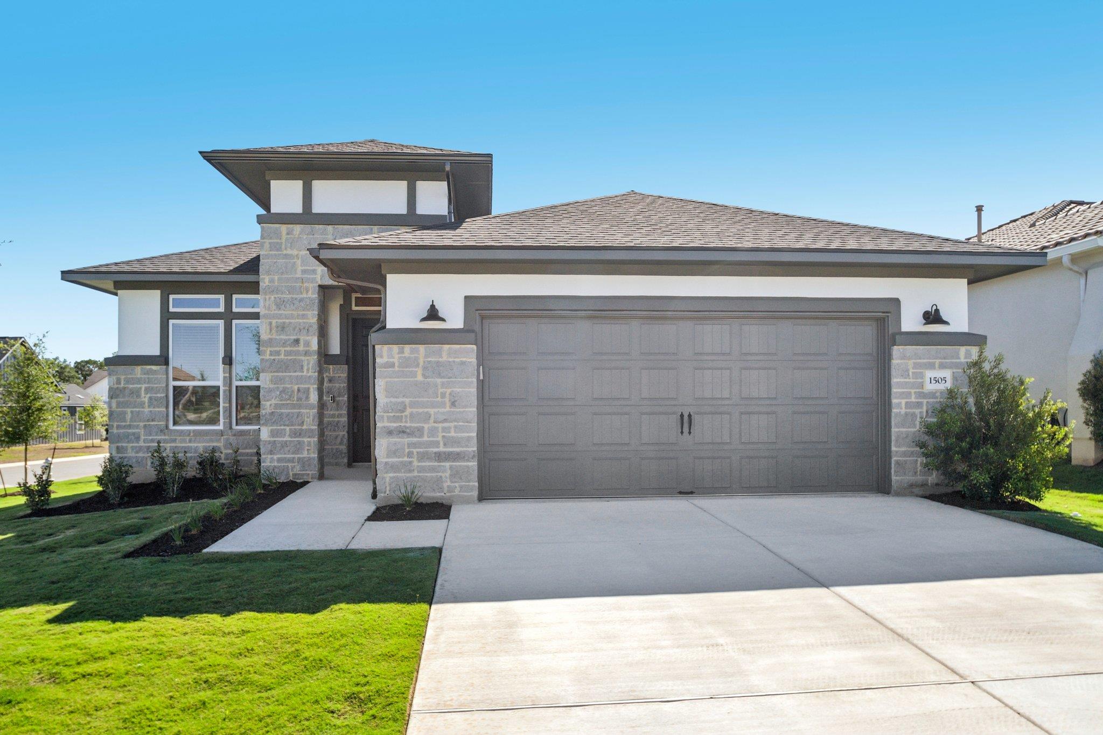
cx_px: 552
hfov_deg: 71.5
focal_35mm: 25
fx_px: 766
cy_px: 368
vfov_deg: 51.3
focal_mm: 17
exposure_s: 1/400
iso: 400
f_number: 8
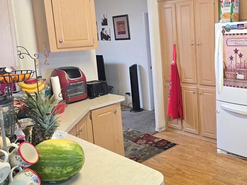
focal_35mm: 37
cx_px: 195
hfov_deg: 47.6
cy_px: 72
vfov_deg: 38.4
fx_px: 264
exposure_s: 1/120
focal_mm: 6.3
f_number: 1.7
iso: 1000
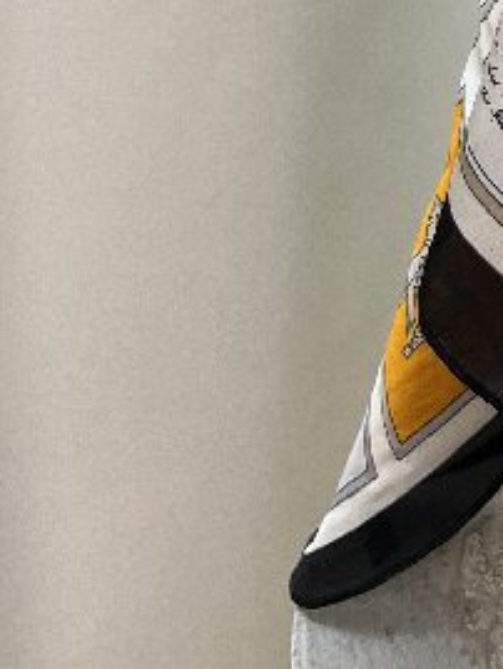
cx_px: 949
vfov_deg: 18.1
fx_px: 1917
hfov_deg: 13.2
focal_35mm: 99
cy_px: -266
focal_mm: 5.1
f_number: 1.6
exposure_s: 1/100
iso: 64
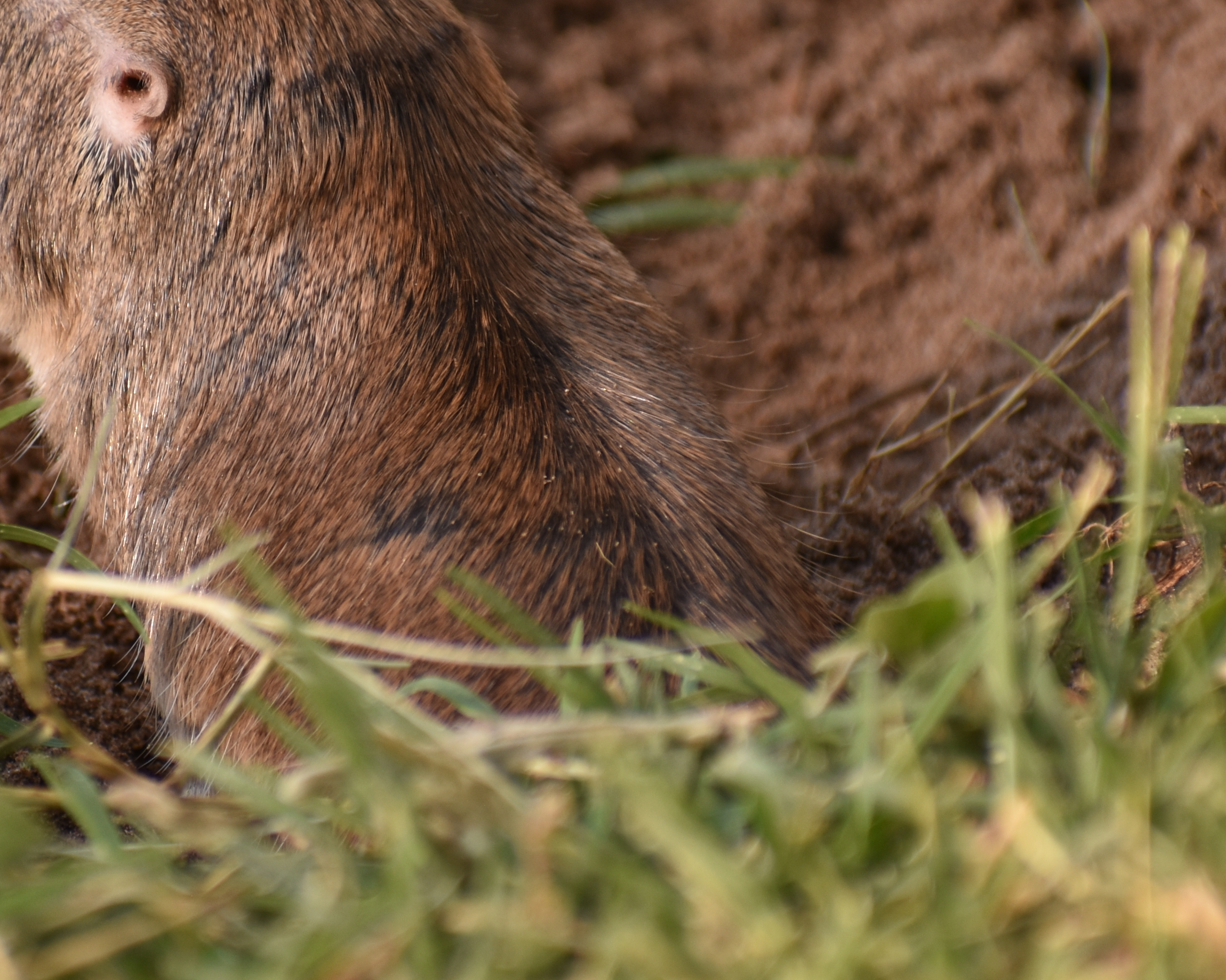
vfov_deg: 1.6
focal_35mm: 952
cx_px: 417
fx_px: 34539
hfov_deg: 2.0
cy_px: 253
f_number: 6.3
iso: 200
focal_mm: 300
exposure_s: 1/100
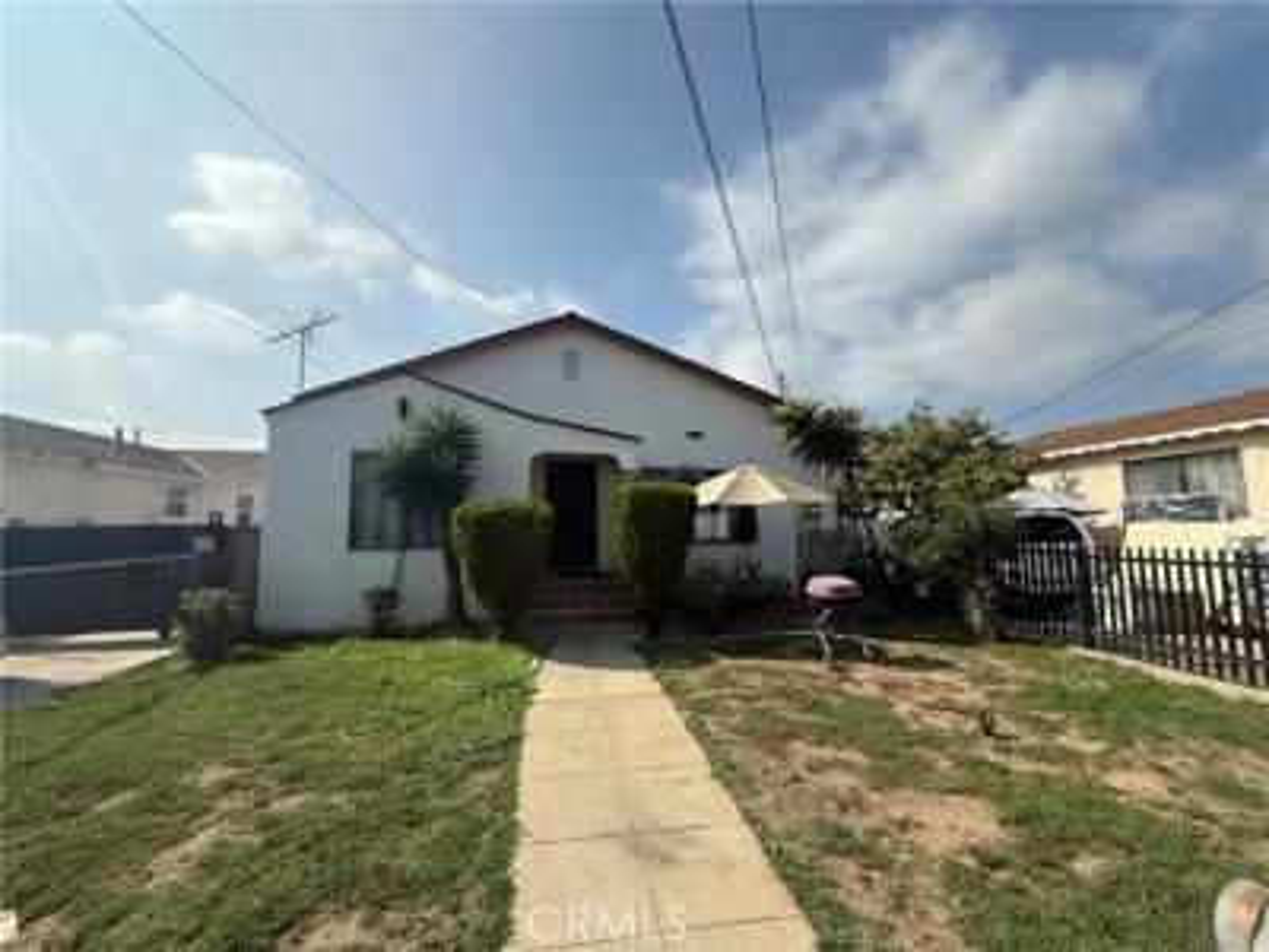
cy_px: 476
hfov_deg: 102.1
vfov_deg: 85.7
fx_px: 513
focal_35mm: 14
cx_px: 634
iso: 50
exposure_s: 1/2237
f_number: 2.2
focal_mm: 2.22
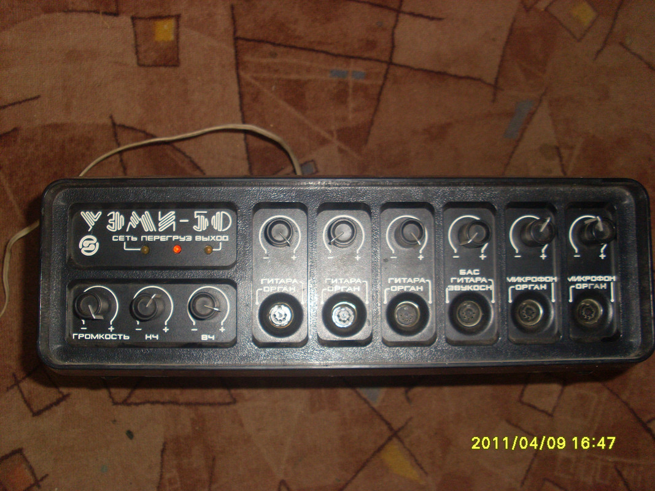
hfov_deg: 49.0
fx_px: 719
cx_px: 328
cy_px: 246
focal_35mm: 38
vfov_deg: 37.7
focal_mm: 6.3
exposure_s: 1/45
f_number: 3
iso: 100
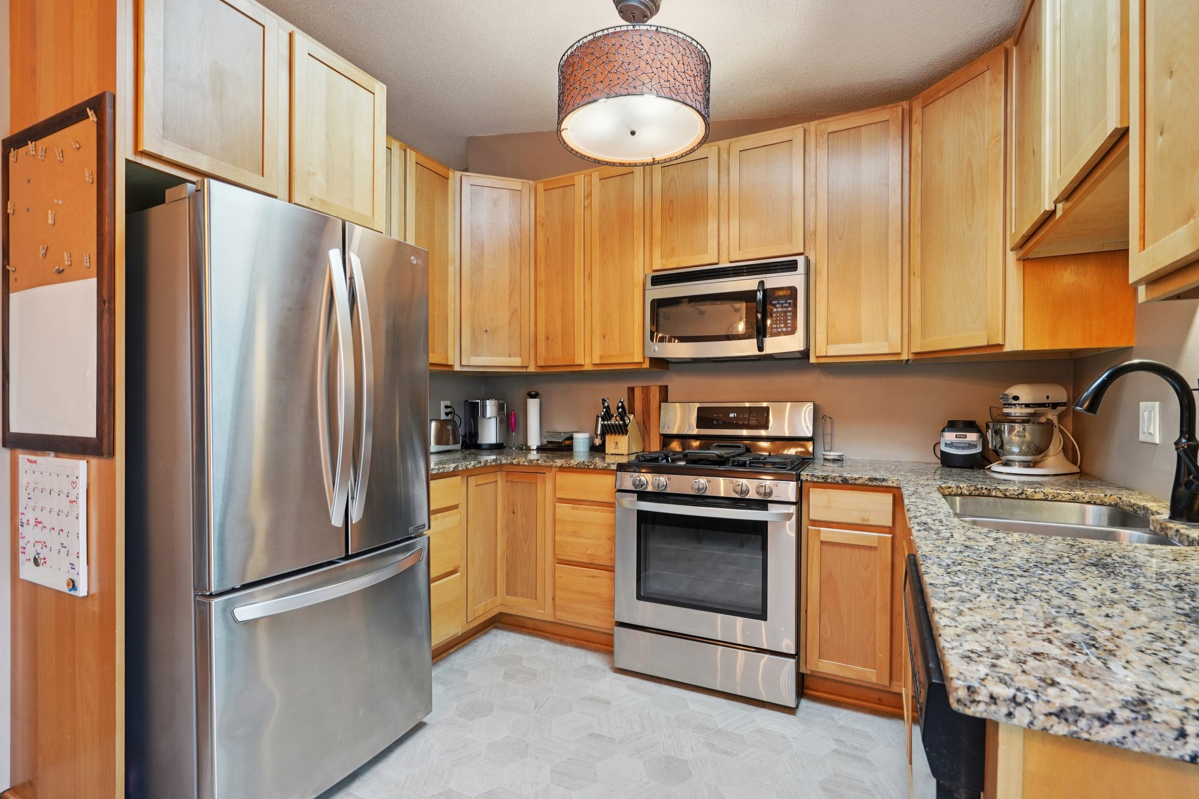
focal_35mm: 16
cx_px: 600
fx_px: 533
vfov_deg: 73.7
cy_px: 400
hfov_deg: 96.7
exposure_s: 1/10
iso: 400
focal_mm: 16
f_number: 8
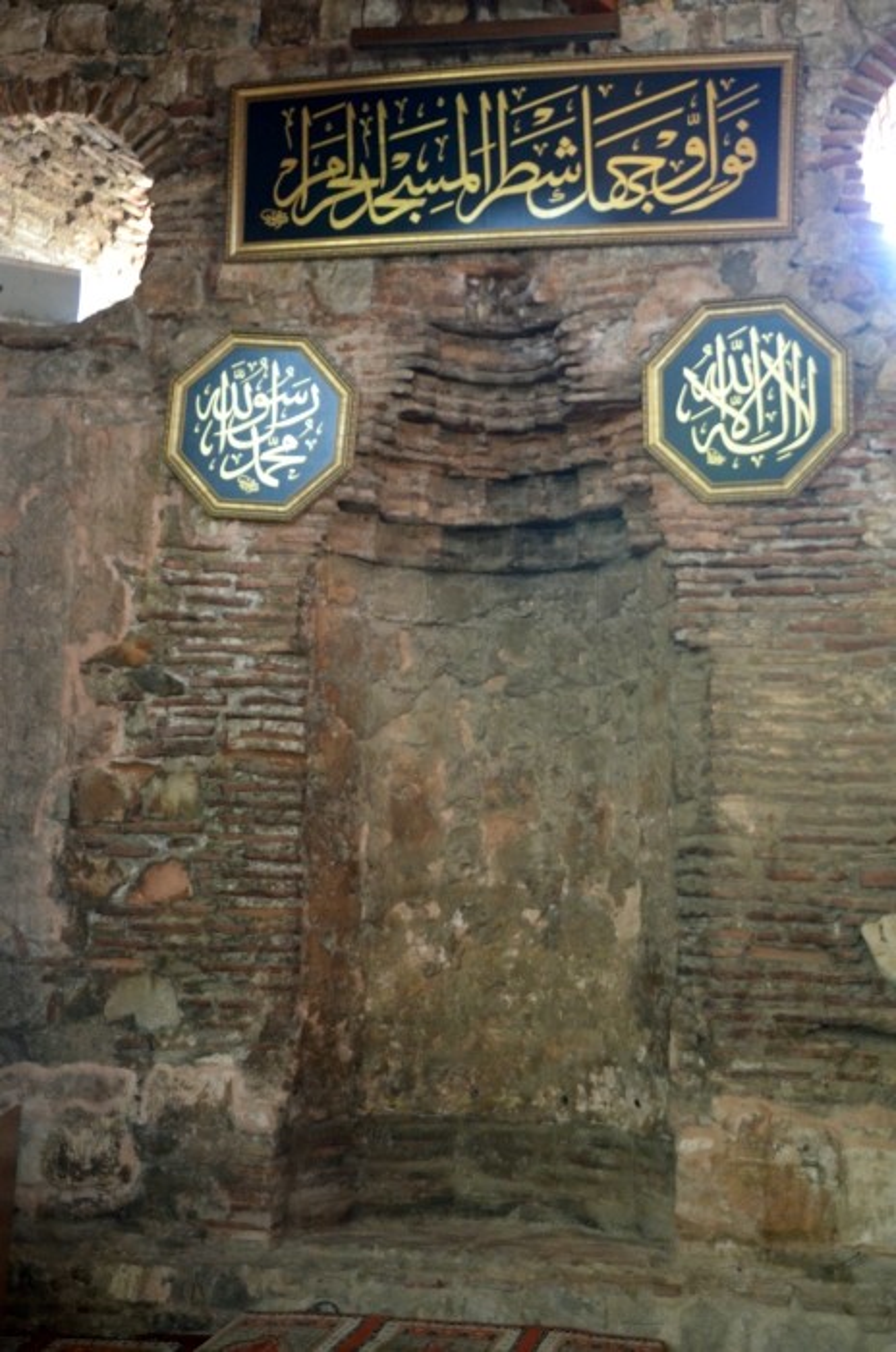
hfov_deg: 28.0
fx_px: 1799
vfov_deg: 41.2
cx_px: 448
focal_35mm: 48
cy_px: 676
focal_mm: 32
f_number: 4.2
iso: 4000
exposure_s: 1/60
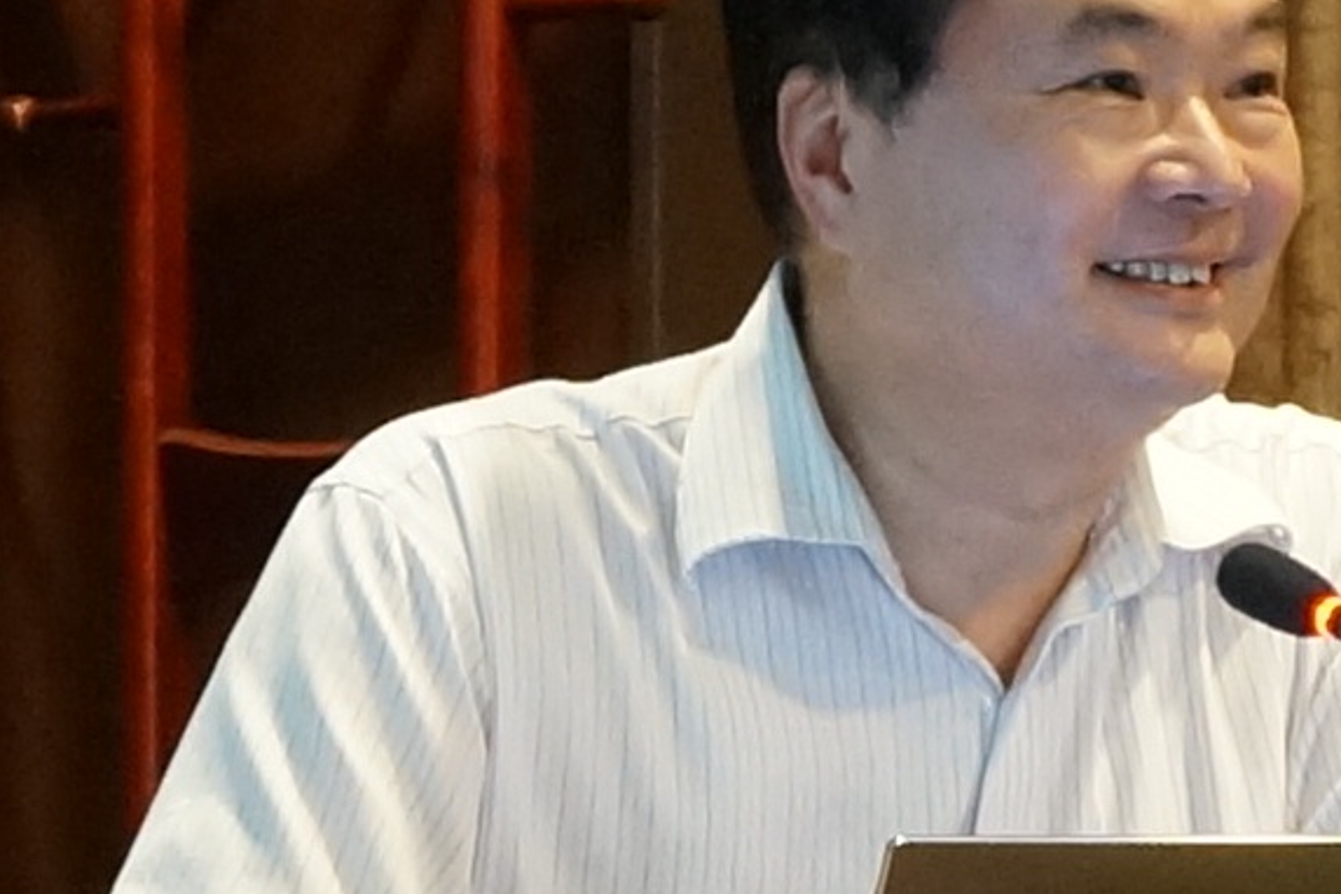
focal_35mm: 55
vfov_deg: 24.6
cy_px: 556
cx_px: 1168
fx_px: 2049
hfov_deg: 34.5
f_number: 3.5
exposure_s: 1/20
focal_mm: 16
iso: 1600
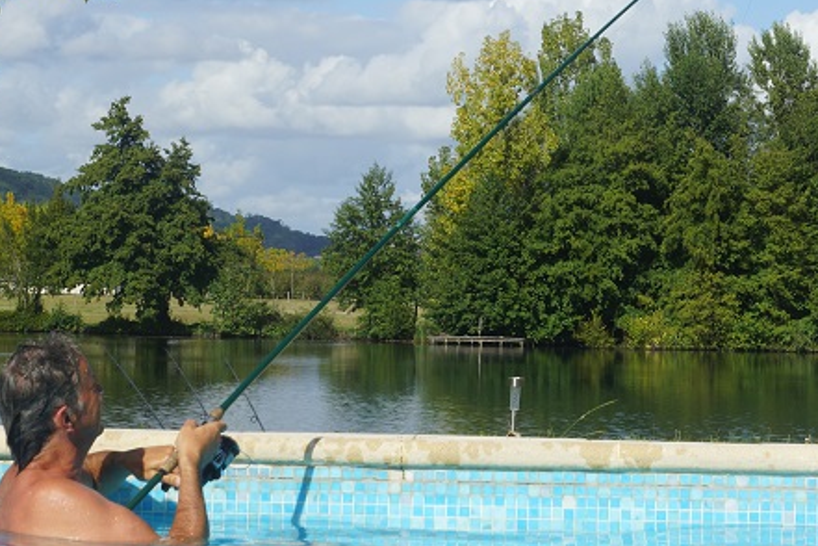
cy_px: 146
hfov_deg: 15.0
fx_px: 3090
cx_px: 595
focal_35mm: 136
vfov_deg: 10.1
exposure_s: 1/160
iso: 100
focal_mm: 50
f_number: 13
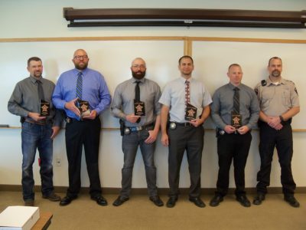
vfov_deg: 40.7
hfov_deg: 52.6
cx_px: 153
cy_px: 115
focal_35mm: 35
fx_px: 309
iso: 250
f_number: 3.5
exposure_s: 1/40
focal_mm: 6.2
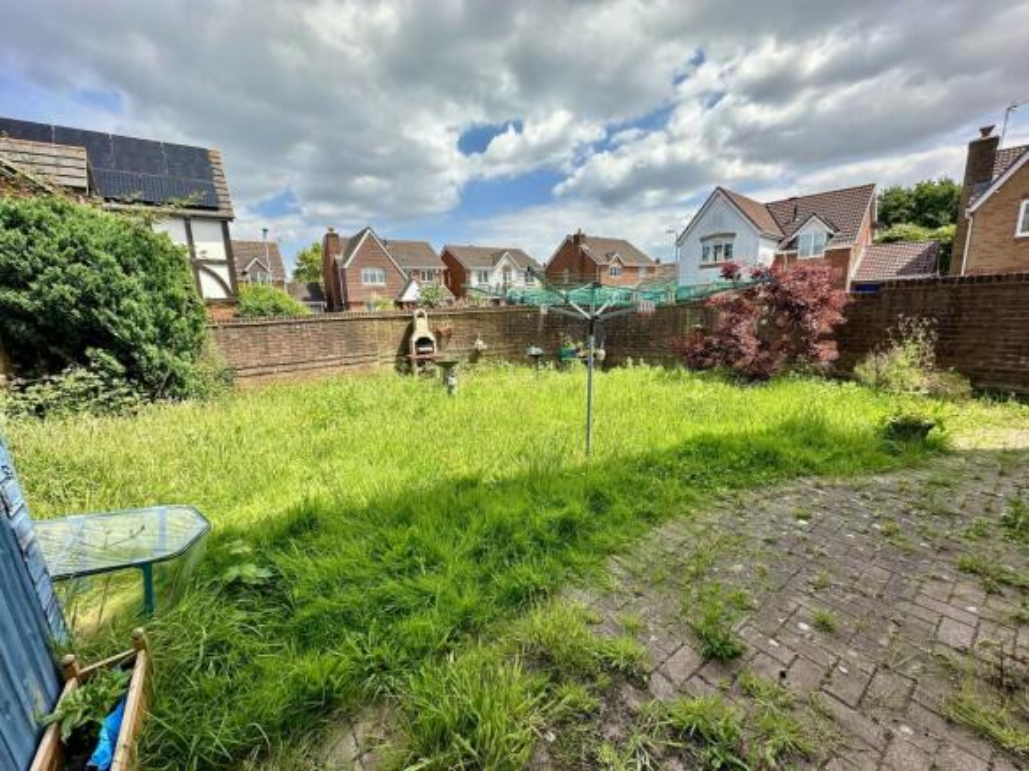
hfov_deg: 102.1
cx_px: 514
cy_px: 386
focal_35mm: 14
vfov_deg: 85.7
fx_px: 416
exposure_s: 1/1052
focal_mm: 2.22
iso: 40
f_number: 2.2
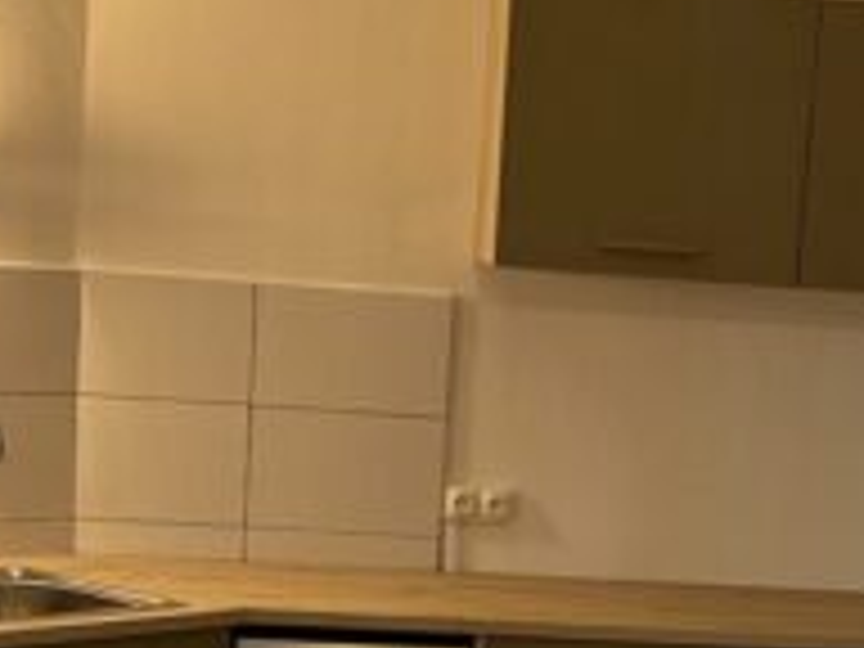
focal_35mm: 104
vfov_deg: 14.0
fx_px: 2596
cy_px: 644
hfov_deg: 18.8
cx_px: 608
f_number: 1.5
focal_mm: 5.7
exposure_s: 1/50
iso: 125
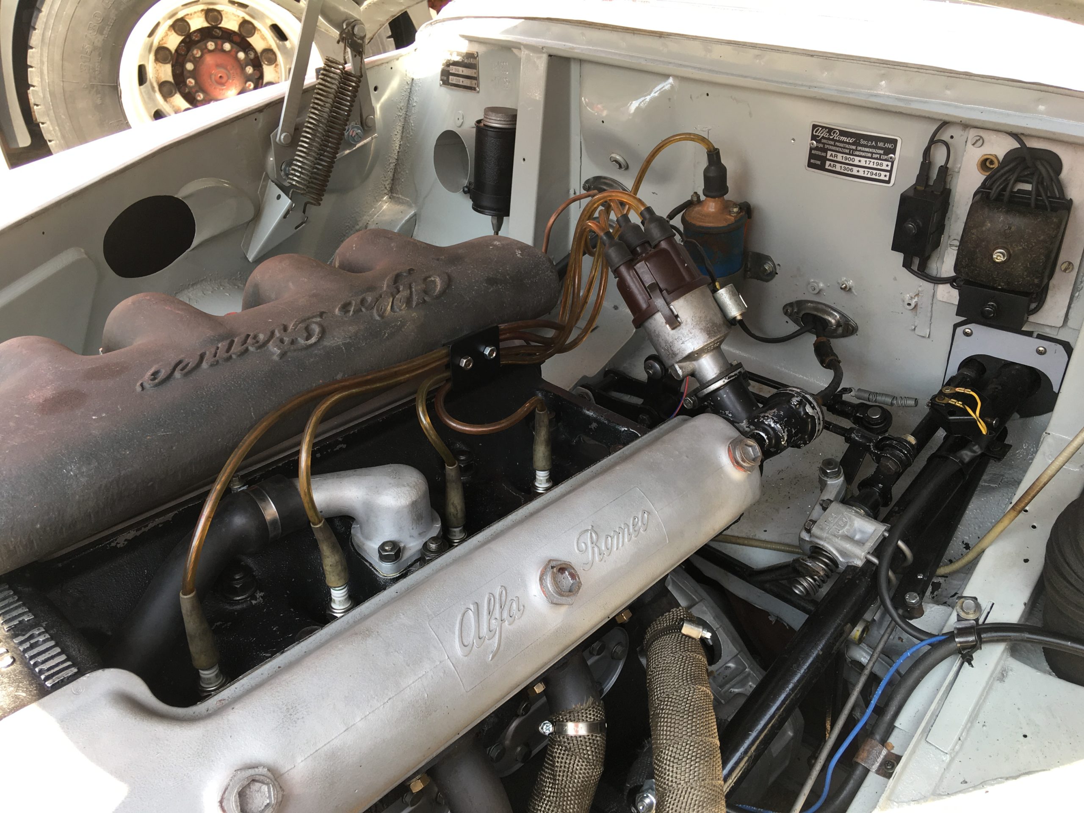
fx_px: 908
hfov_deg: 61.7
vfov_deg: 48.2
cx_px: 542
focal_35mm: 29
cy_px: 406
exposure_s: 1/100
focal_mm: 4.15
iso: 25
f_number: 2.2
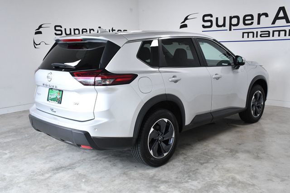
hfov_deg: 53.2
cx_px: 145
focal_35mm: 36
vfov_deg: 36.8
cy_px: 96
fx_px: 290
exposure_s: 1/400
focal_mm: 24
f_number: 10
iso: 2500
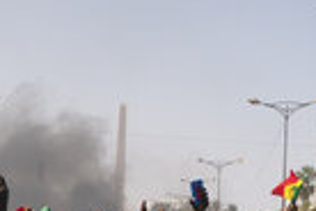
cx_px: -57
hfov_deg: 15.2
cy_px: 375
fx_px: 1141
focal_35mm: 130
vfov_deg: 10.0
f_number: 4.5
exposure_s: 1/2500
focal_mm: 35
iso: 200
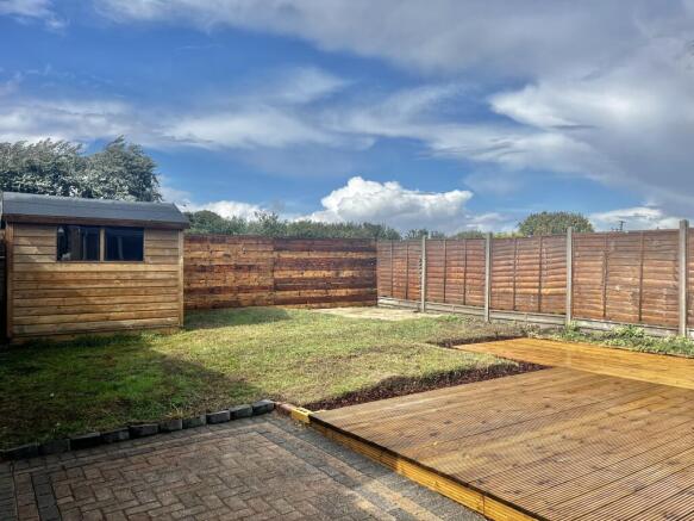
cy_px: 260
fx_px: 521
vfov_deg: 53.0
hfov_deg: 67.3
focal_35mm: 26
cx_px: 347
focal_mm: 5.1
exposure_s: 1/3623
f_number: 1.6
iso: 50
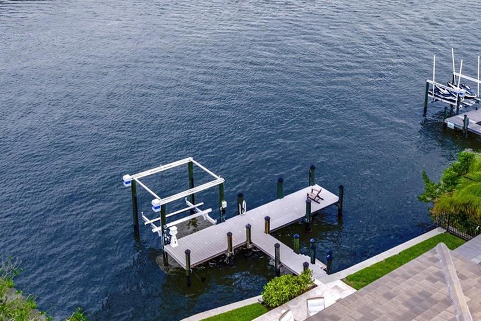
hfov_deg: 41.8
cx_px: 278
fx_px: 628
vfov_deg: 28.3
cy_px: 83
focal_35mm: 47
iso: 180
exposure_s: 1/15
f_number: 2.8
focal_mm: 12.29
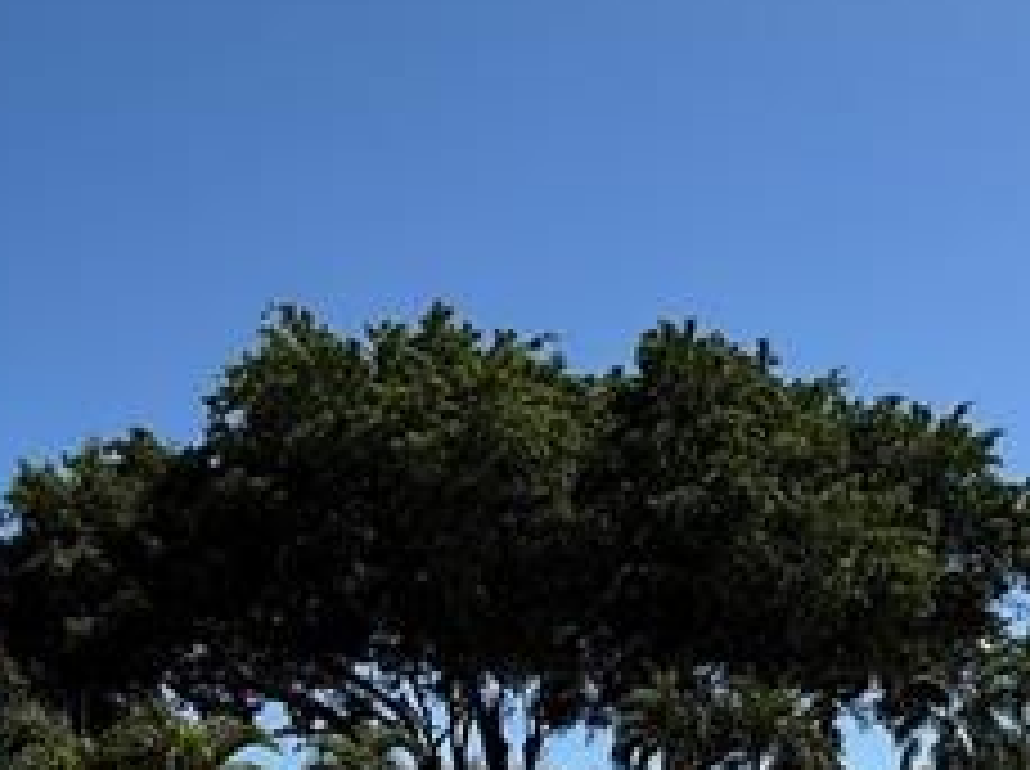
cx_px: 657
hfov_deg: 38.7
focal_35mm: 49
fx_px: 1456
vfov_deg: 26.0
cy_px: 959
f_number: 2.2
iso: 50
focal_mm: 2.22
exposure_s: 1/3891
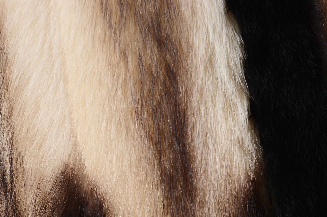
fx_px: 2728
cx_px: 245
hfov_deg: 6.9
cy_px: 207
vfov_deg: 4.5
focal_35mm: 301
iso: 160
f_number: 8
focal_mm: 105
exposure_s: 1/80
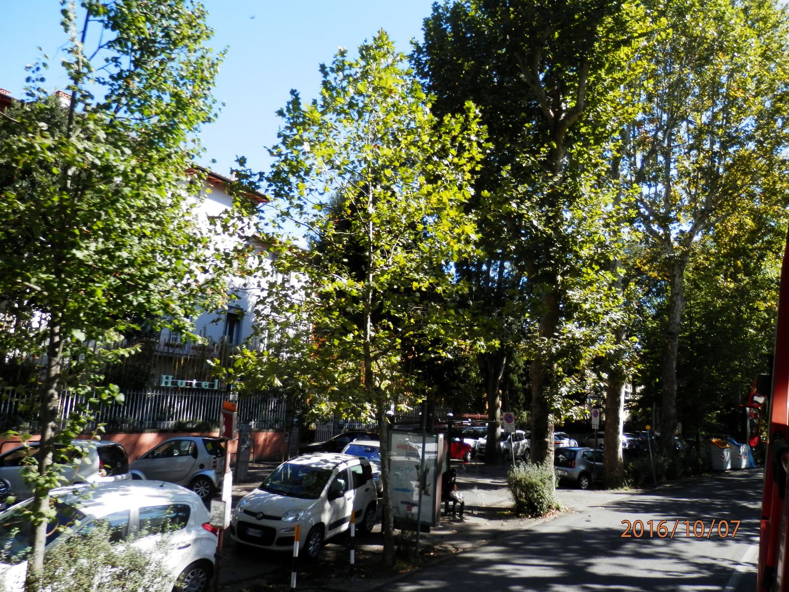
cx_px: 394
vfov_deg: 54.9
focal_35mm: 25
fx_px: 570
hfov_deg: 69.4
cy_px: 296
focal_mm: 4.5
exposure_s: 1/320
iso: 80
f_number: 3
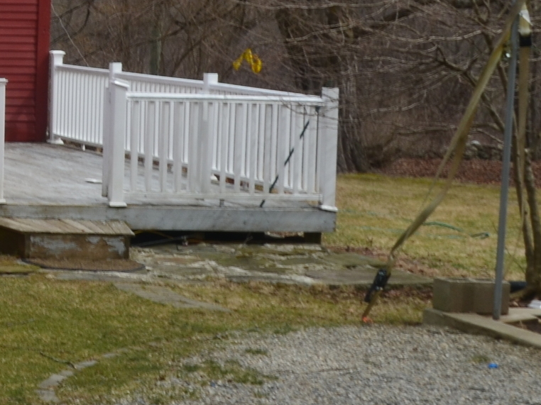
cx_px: -454
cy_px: -6
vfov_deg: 12.0
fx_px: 1905
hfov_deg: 14.2
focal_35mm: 122
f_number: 11
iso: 110
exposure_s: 1/125
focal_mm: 21
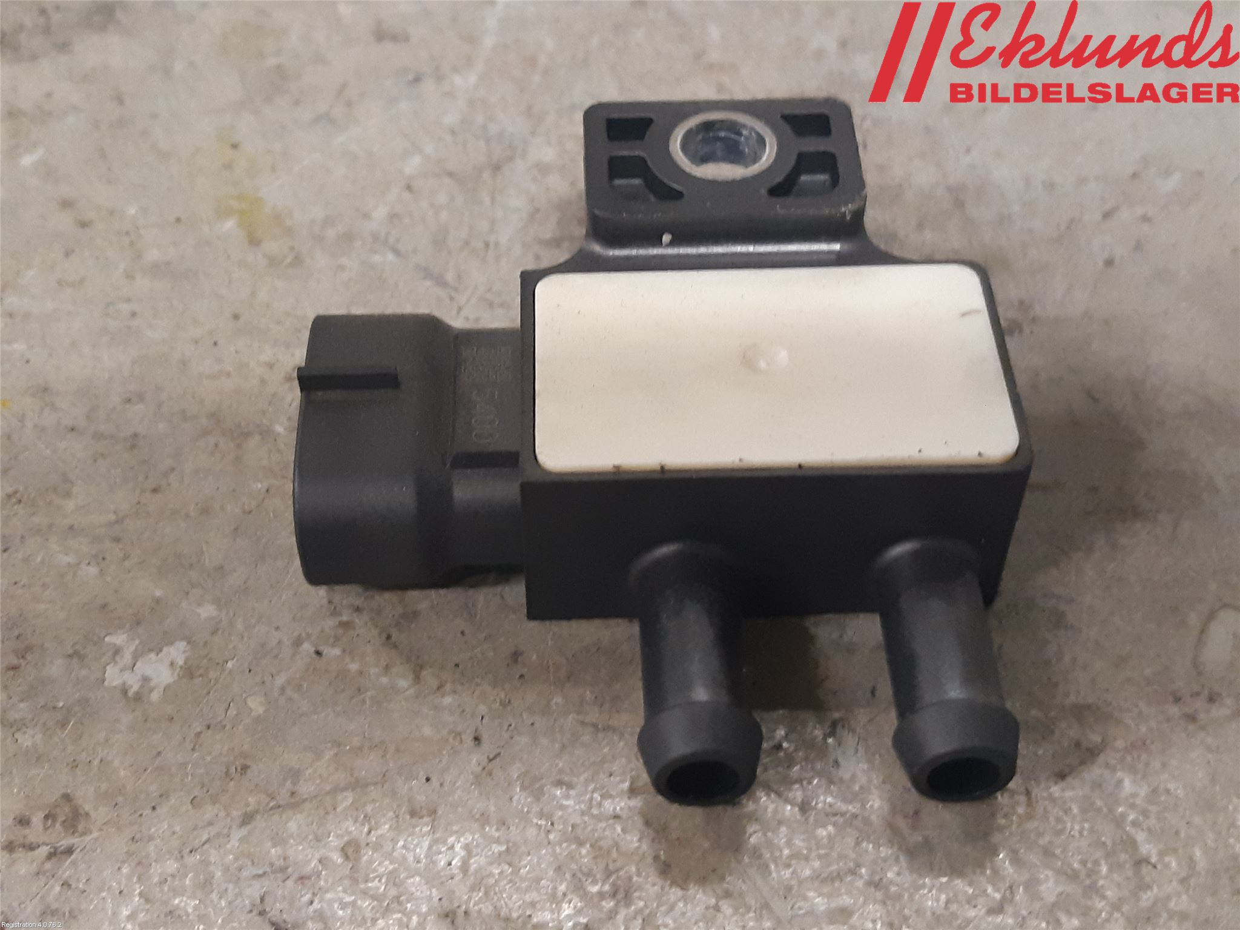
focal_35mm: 26
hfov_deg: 67.3
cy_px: 465
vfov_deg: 53.1
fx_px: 931
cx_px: 620
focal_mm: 3.93
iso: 250
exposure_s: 1/50
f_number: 1.7
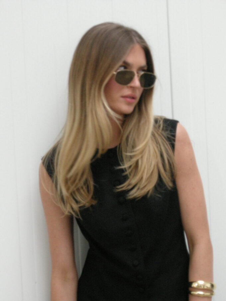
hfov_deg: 11.8
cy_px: 150
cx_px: 113
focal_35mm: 126
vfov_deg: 15.6
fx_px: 1097
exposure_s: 1/37.1
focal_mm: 26.3
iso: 400
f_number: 5.3
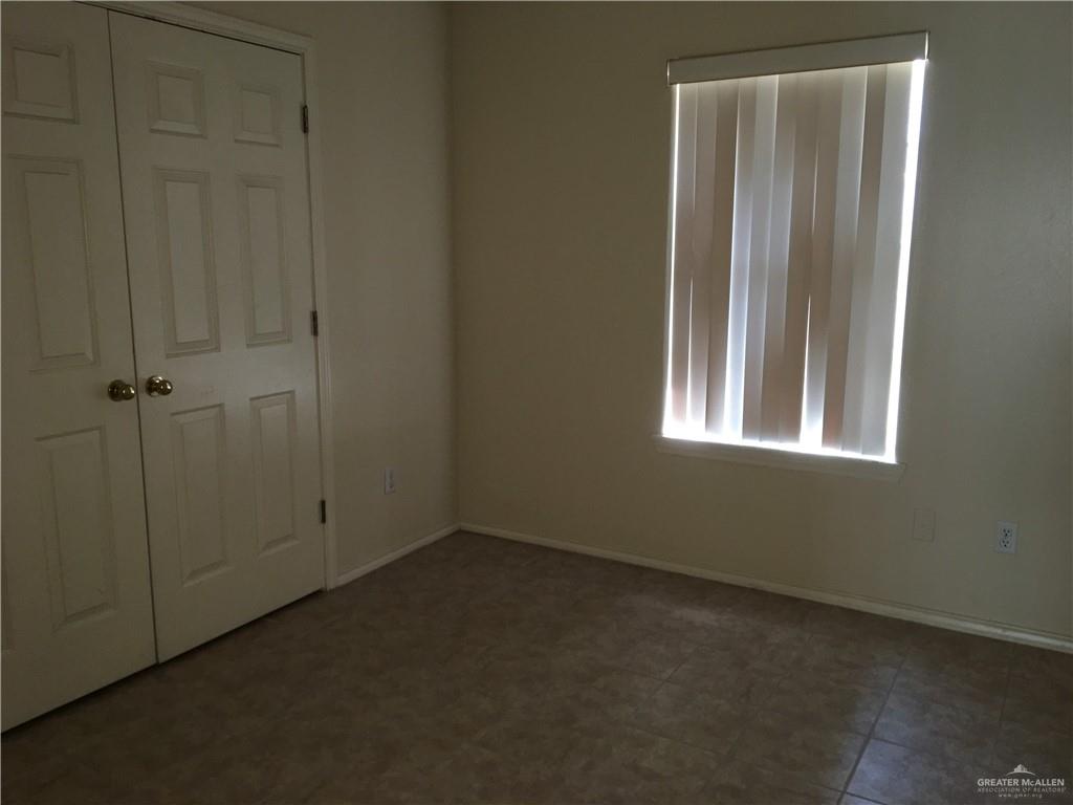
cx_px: 536
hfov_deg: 61.7
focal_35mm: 29
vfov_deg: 48.2
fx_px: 899
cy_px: 402
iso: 64
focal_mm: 4.15
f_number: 2.2
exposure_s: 1/16
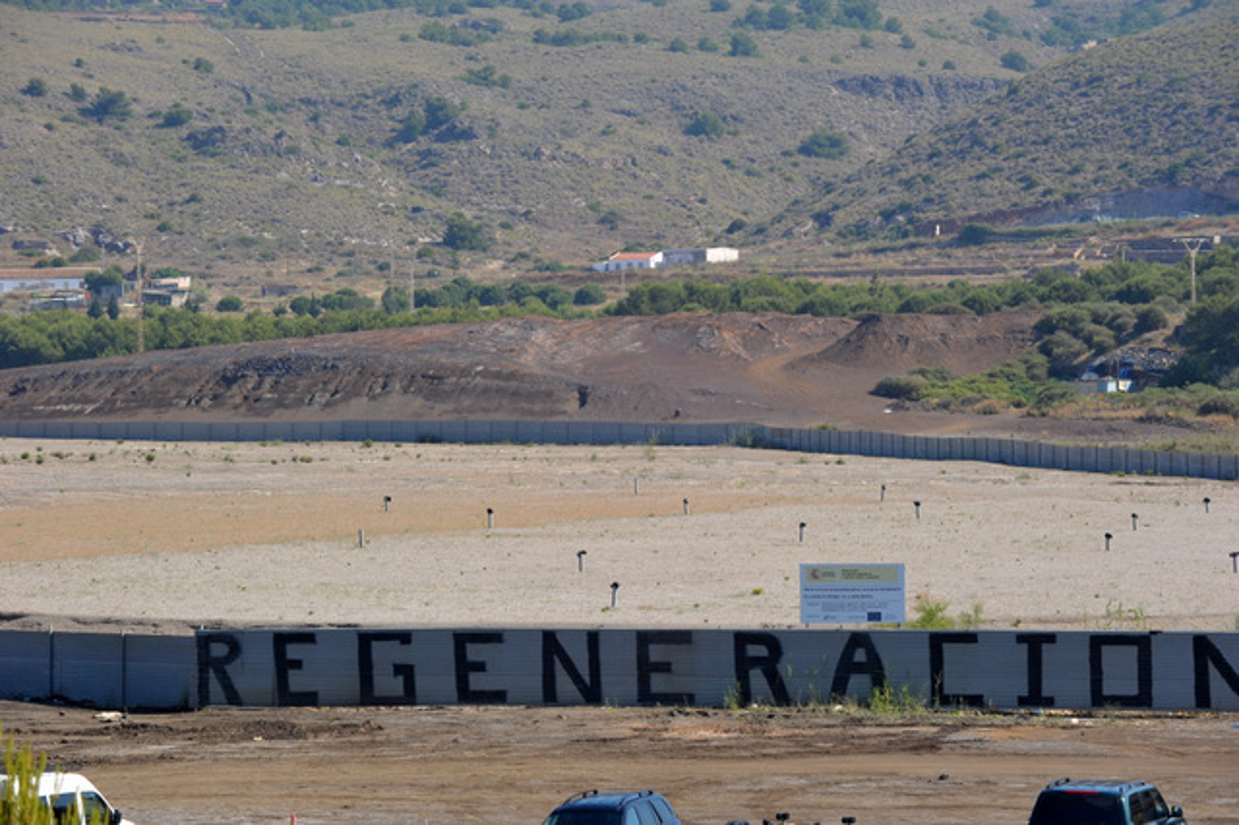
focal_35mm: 150
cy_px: 412
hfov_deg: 13.7
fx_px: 5160
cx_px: 620
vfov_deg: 9.1
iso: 200
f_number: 9
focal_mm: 150
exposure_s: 1/320
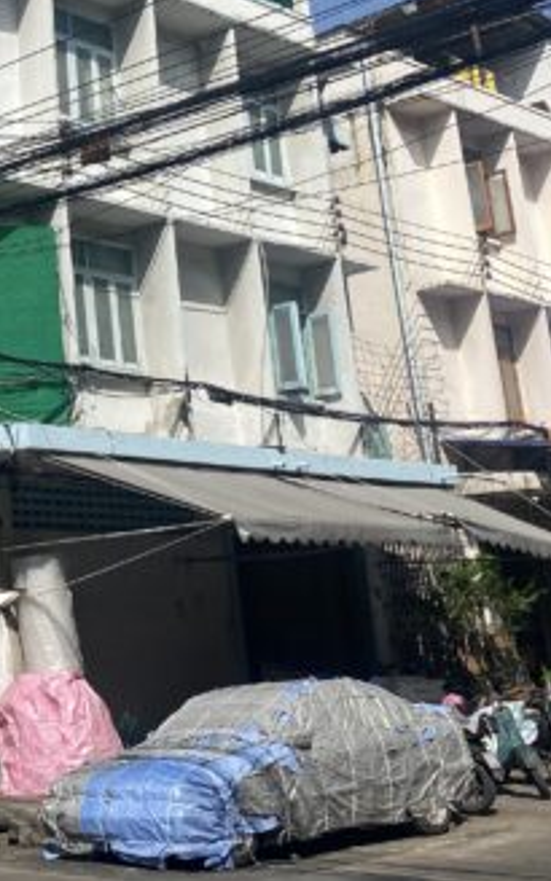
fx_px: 1394
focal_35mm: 58
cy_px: 239
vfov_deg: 34.5
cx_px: -110
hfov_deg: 20.9
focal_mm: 4.25
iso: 32
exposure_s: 1/4808
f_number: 1.8
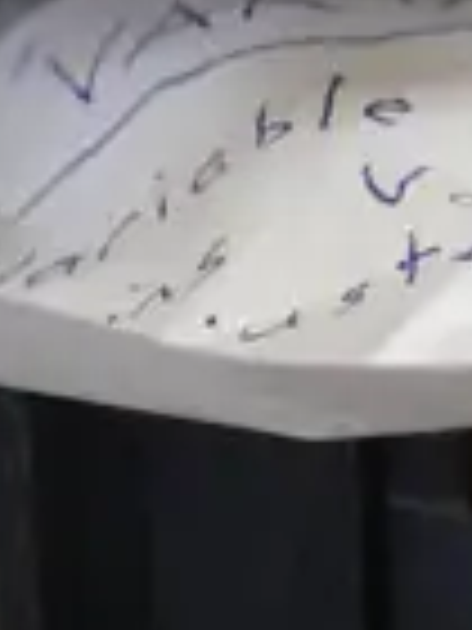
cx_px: 1045
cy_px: 855
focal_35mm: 219
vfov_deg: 8.9
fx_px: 3982
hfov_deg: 6.5
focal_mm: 15
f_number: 3.6
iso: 800
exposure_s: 1/60
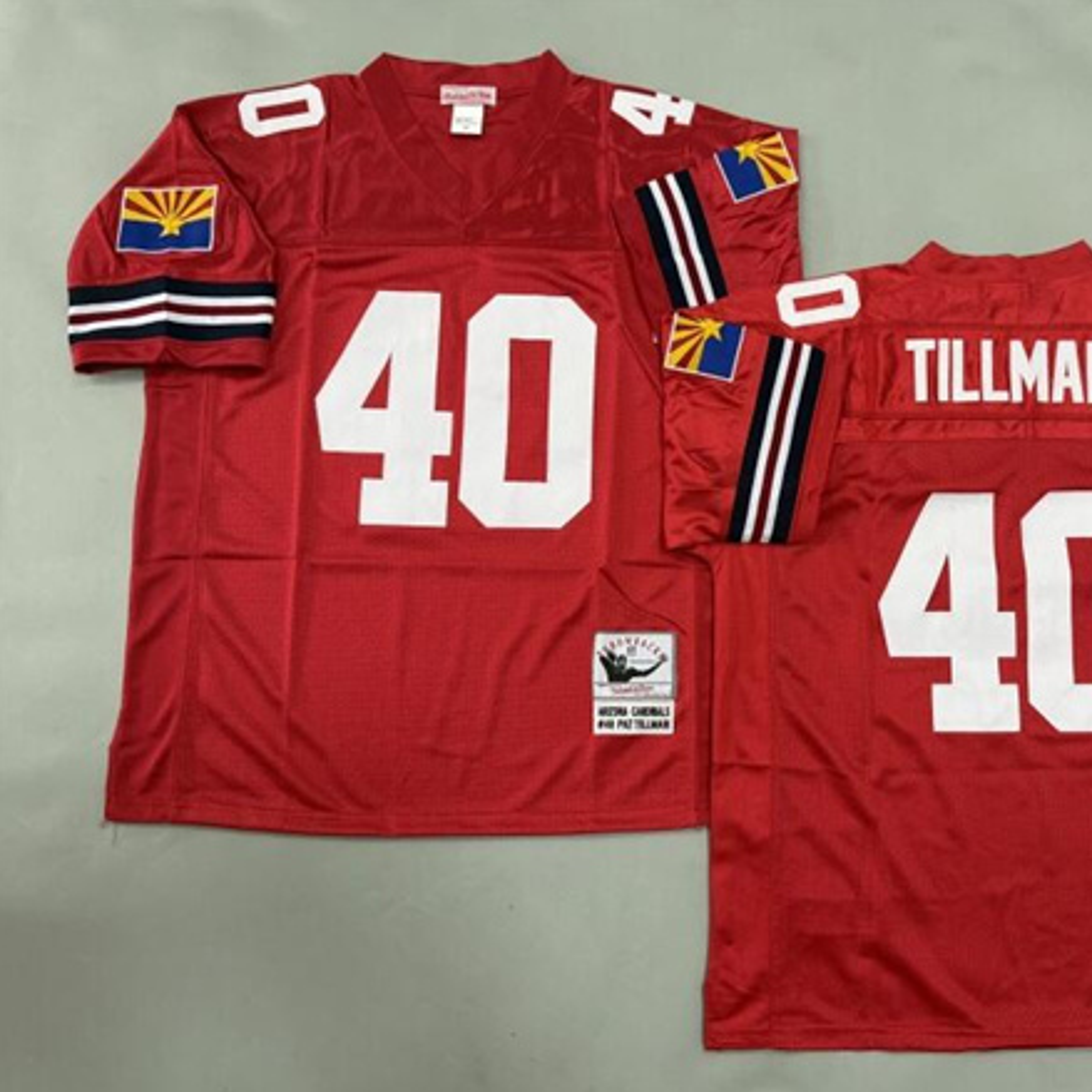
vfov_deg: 55.6
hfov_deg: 54.4
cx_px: 739
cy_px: 552
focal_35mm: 29
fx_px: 1035
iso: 200
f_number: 1.78
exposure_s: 1/80
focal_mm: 6.76
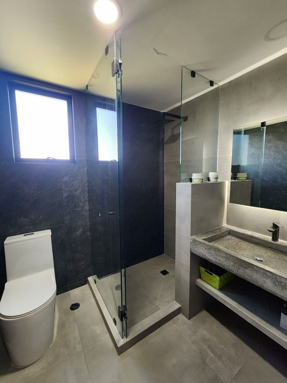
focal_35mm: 13
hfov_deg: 89.9
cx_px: 144
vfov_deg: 106.2
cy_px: 192
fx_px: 144
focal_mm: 2.2
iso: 320
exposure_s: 1/60
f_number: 2.2
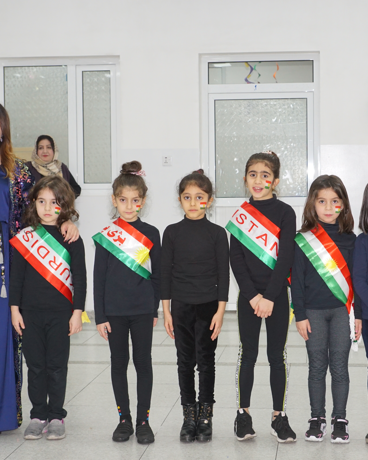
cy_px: 232
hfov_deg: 20.5
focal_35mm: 75
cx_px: 223
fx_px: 1017
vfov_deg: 25.5
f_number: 4
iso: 640
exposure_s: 1/160
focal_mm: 35
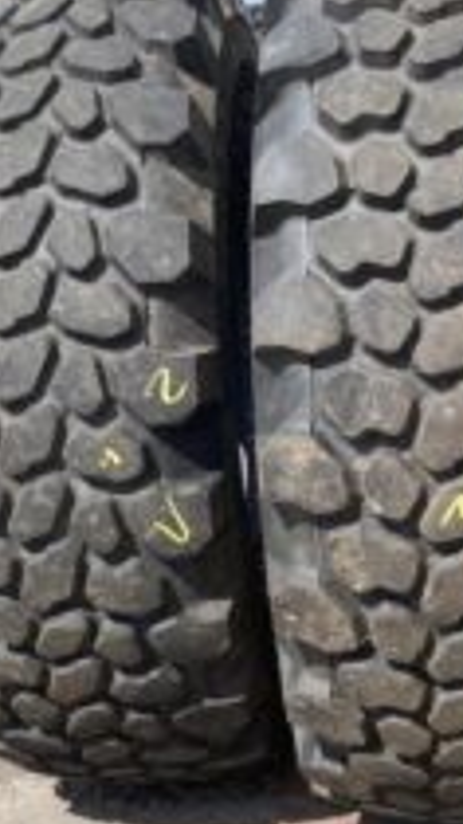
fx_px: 1267
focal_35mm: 58
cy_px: 414
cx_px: 173
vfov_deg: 36.0
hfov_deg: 20.7
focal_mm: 4.25
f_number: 1.8
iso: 32
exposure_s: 1/2315
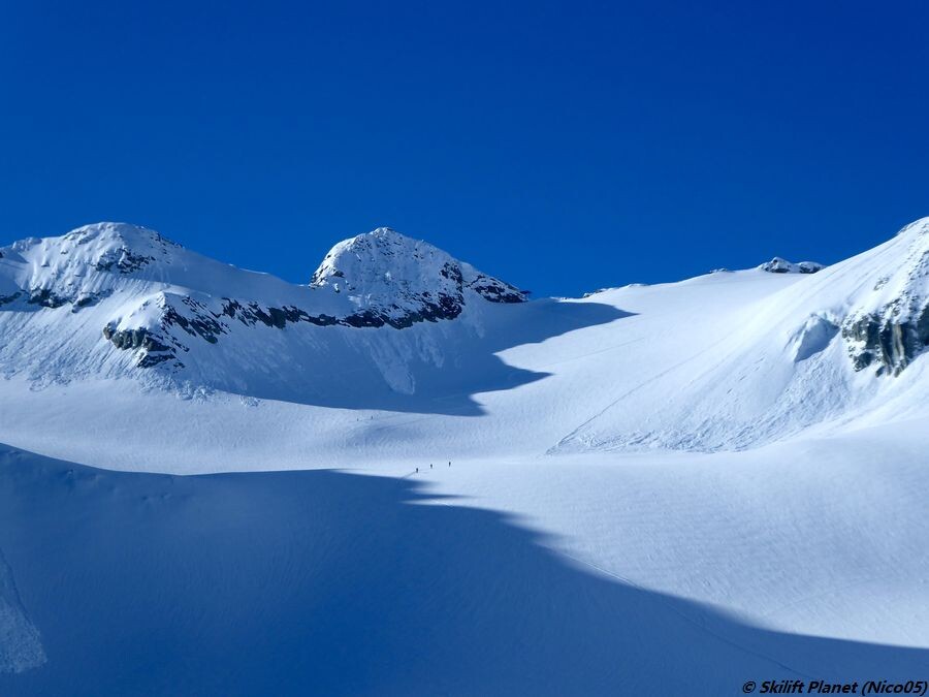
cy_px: 348
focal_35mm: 85
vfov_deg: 17.4
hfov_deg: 23.0
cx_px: 464
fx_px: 2281
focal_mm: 14.1
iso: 80
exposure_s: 1/1000
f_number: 4.7
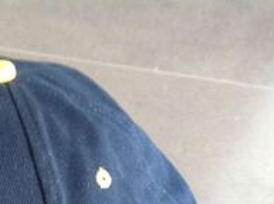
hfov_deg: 21.4
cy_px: 253
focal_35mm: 87
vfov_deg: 16.2
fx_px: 687
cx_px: -24
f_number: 2.4
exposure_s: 1/15
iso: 200
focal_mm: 4.28
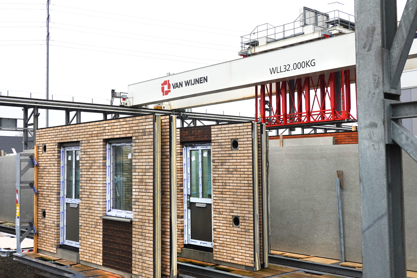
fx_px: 533
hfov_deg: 42.7
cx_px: 208
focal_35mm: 46
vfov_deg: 29.2
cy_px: 139
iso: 100
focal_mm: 16.86
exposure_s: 1/200
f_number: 5.6
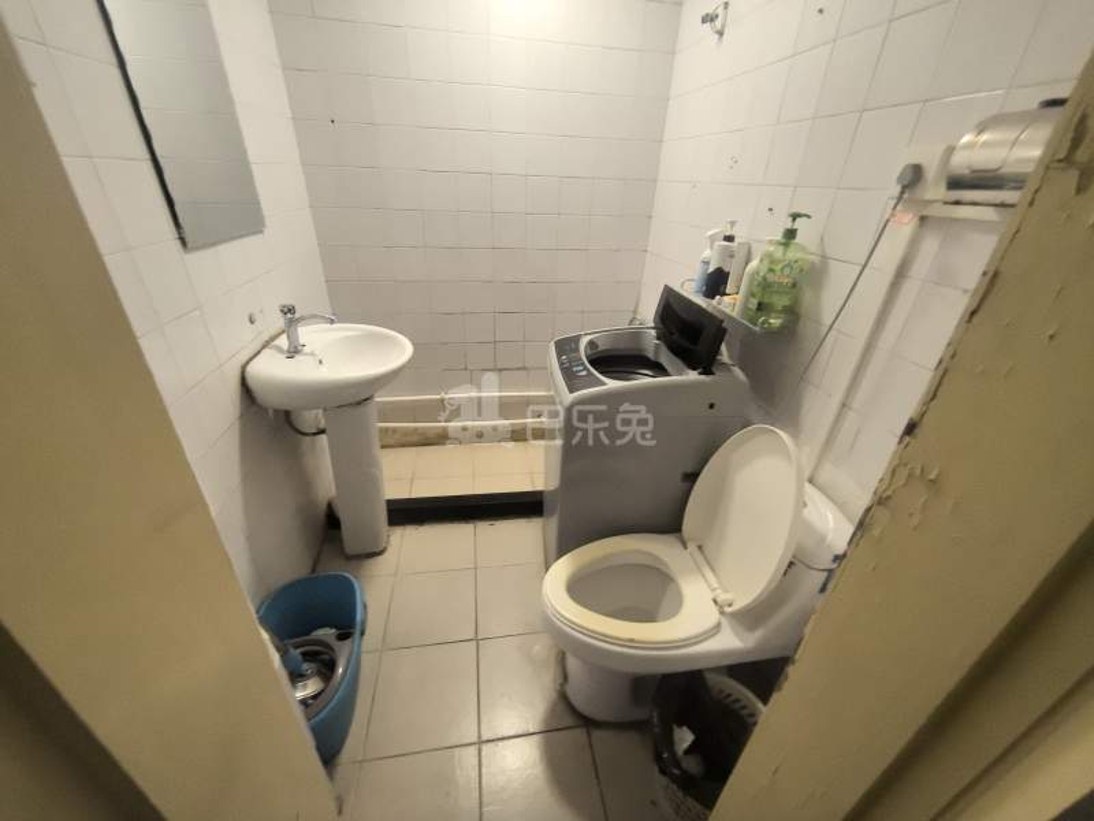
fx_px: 411
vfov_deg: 89.9
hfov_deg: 106.2
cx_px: 547
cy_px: 410
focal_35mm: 13
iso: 400
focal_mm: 1.95
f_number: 2.2
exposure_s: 1/33.3
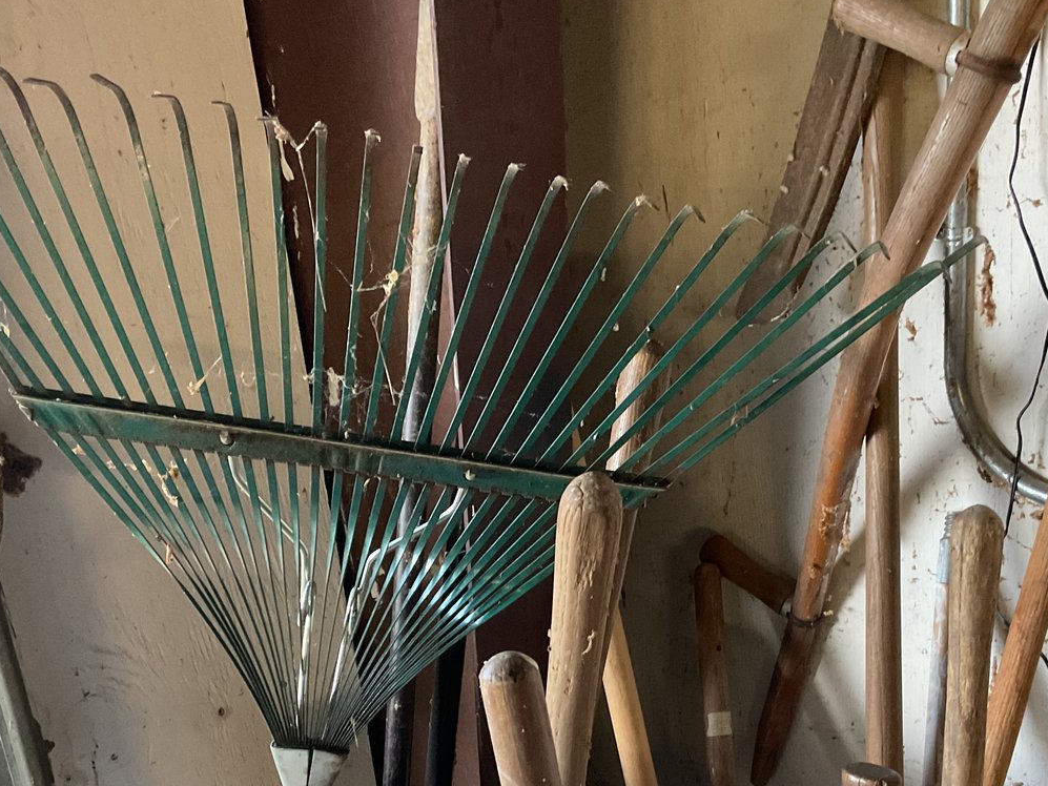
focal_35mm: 44
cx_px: 573
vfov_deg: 32.4
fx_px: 1332
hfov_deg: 42.9
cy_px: 567
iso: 320
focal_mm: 3
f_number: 1.8
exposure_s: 1/40
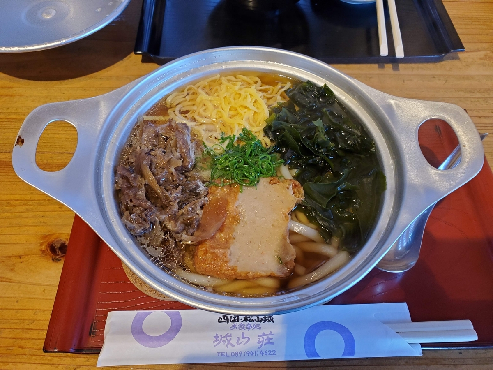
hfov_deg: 67.3
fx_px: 370
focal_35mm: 26
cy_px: 185
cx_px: 246
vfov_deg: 53.1
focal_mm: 4.3
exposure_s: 1/59
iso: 250
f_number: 2.4
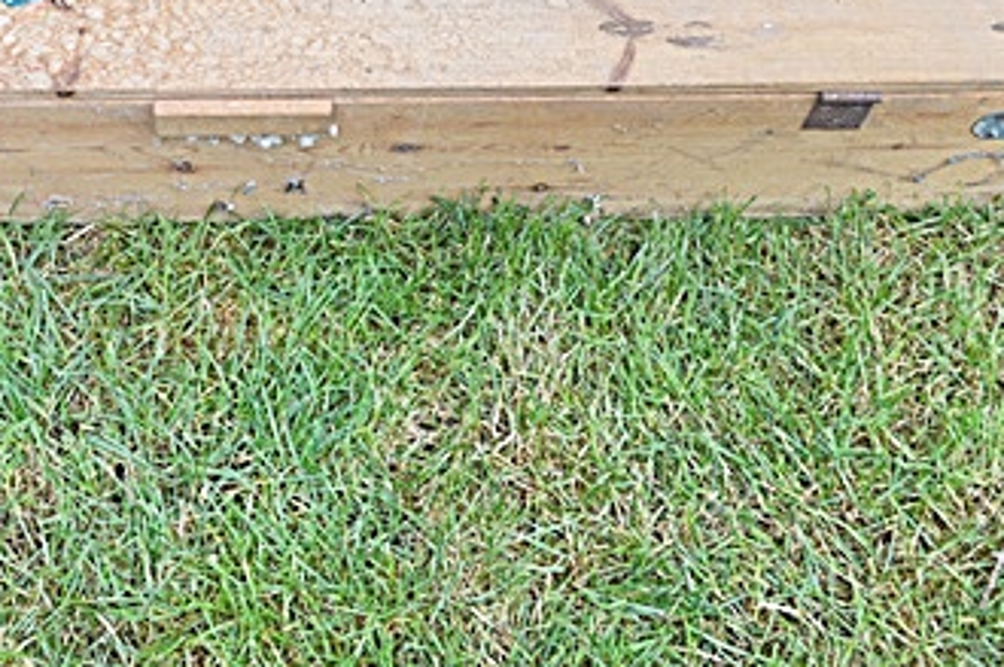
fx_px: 1949
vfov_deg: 18.9
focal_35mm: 70
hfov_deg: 28.4
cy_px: 8
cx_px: 243
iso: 220
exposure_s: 1/125
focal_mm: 22
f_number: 5.6
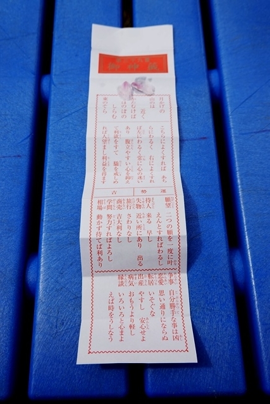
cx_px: 135
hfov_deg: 42.3
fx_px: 349
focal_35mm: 31
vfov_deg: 60.3
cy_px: 202
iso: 100
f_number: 4
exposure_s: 1/200
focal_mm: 11.52
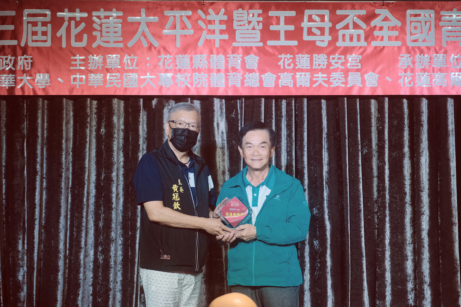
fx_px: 960
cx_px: 230
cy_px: 154
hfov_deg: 27.0
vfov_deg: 18.2
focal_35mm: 75
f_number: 2.8
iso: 2000
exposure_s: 1/160
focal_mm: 50
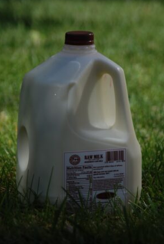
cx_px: 82
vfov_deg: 9.5
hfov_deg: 6.4
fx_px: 1471
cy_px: 122
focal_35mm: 216
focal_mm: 140
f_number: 5.6
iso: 100
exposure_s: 1/500
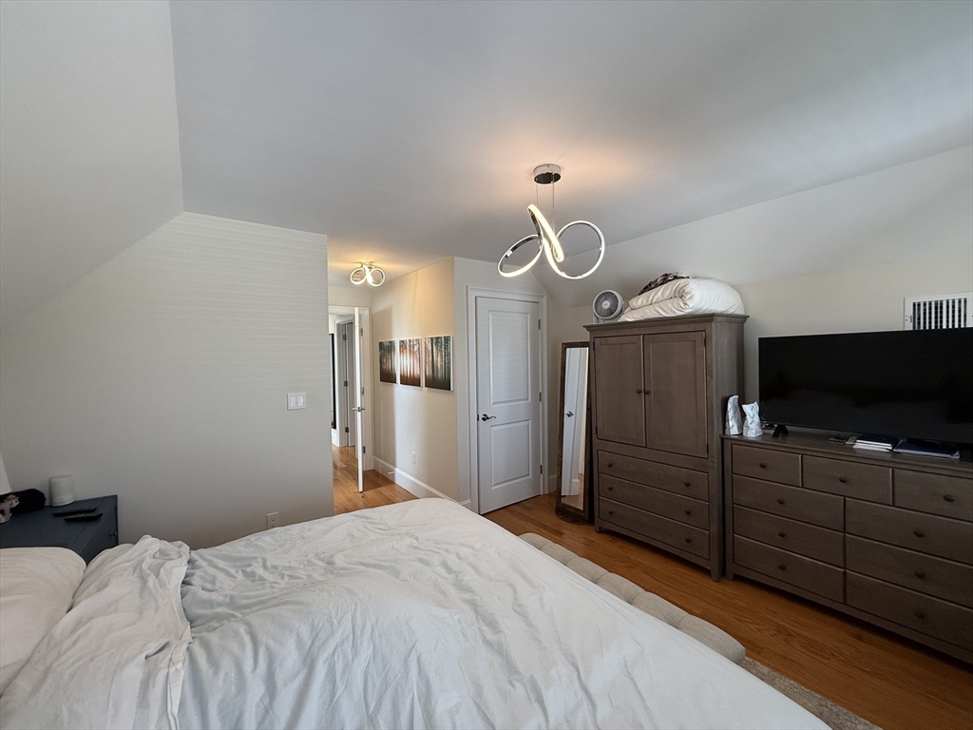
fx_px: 394
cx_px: 486
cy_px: 365
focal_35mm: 14
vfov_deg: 85.7
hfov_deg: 102.1
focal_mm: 2.22
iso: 125
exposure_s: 1/120
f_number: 2.2
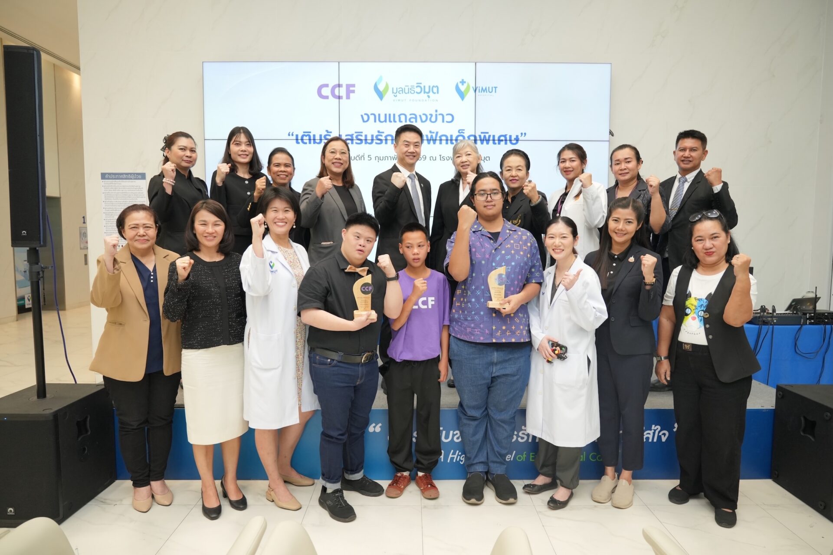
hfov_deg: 76.1
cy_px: 278
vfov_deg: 55.1
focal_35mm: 23
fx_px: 532
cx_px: 416
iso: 1600
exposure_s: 1/200
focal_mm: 23
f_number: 4
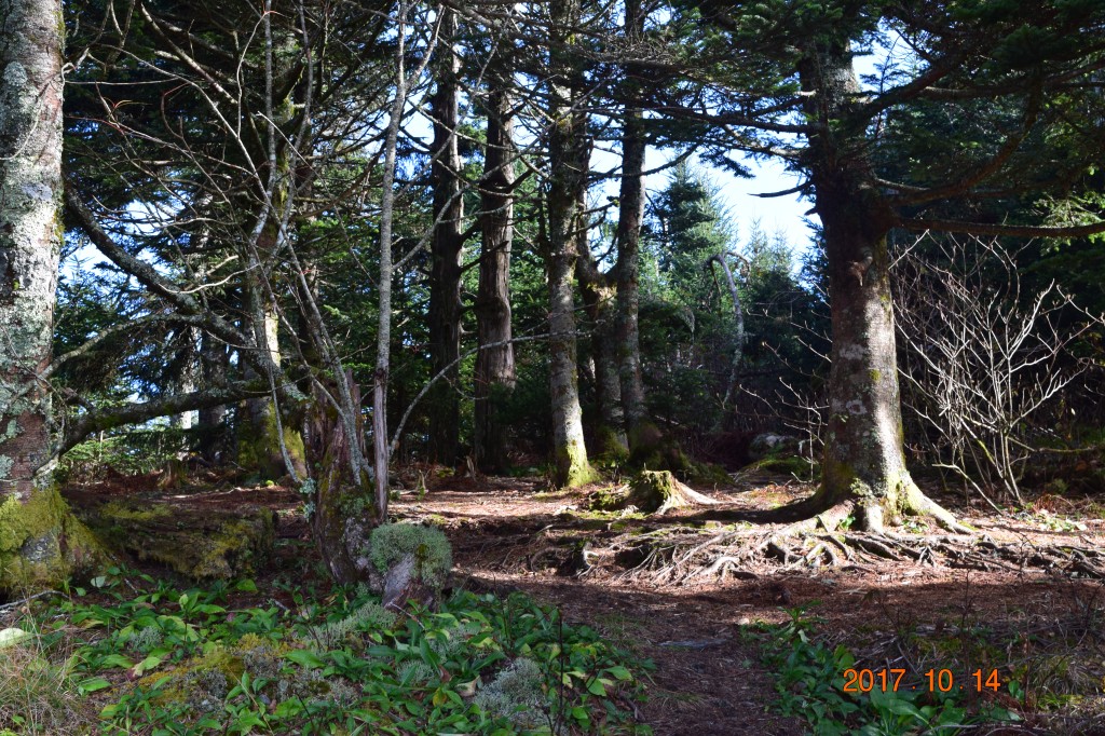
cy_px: 368
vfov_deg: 28.1
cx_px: 552
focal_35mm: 48
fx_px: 1473
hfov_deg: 41.1
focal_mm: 32
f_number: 9
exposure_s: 1/100
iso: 400
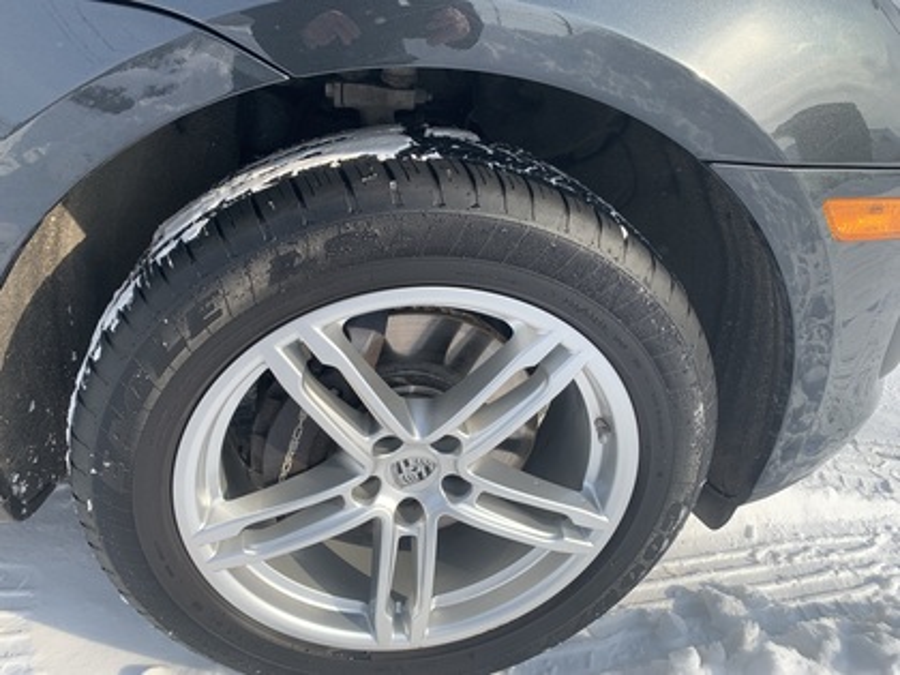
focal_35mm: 26
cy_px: 338
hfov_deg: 67.3
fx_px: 676
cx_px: 450
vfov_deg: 53.1
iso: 25
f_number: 1.8
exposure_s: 1/1368
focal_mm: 4.25
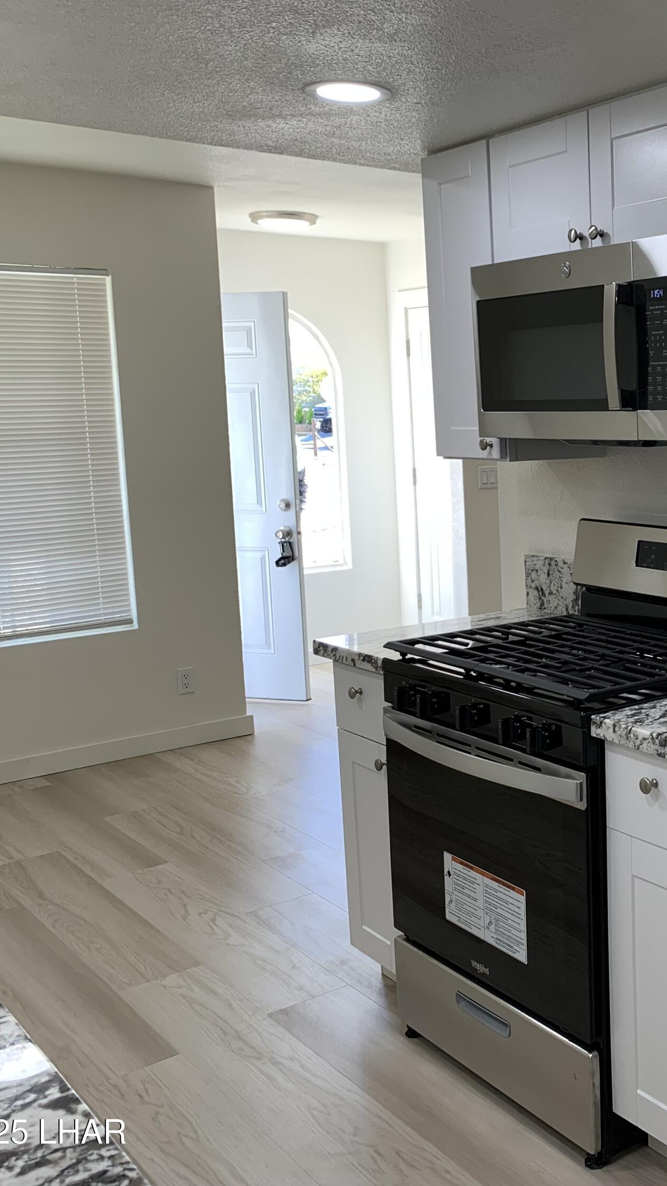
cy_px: 590
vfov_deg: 52.8
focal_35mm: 38
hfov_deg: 28.5
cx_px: 722
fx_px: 1195
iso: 50
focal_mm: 4.25
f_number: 1.8
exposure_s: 1/120
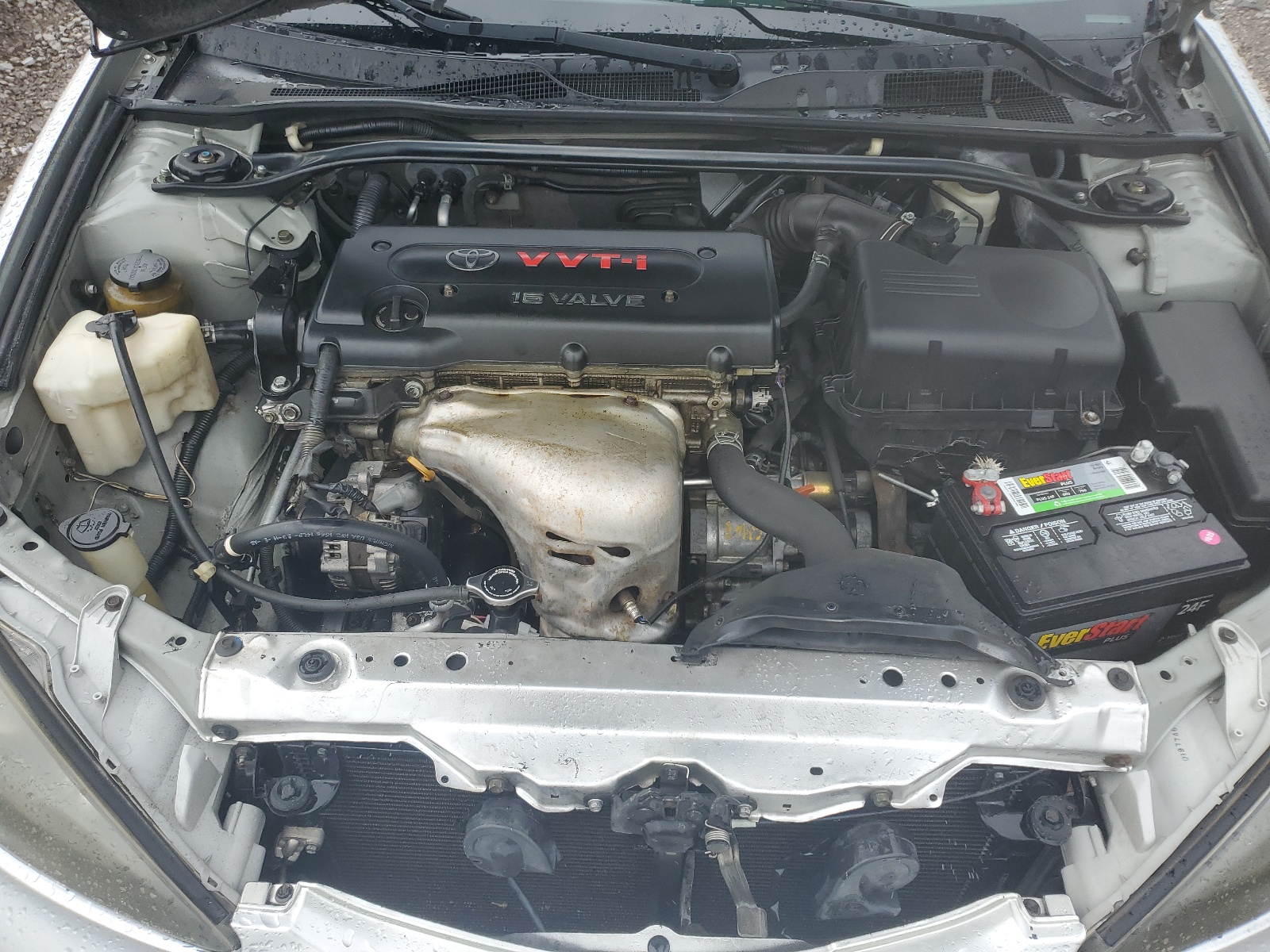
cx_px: 635
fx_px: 954
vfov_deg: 53.1
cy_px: 476
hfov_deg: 67.3
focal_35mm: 26
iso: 50
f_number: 1.5
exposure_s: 1/714
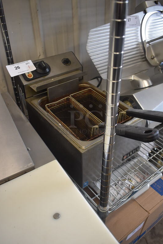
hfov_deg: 42.3
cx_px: 91
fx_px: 210
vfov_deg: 60.2
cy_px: 119
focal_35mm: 31
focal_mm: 18
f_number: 3.5
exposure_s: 1/160
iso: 800
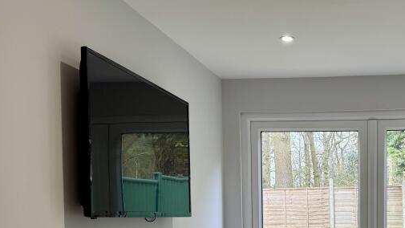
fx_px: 569
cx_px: 338
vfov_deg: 21.6
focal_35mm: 53
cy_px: 243
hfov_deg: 37.4
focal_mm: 6.76
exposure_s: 1/100
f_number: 1.78
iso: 64
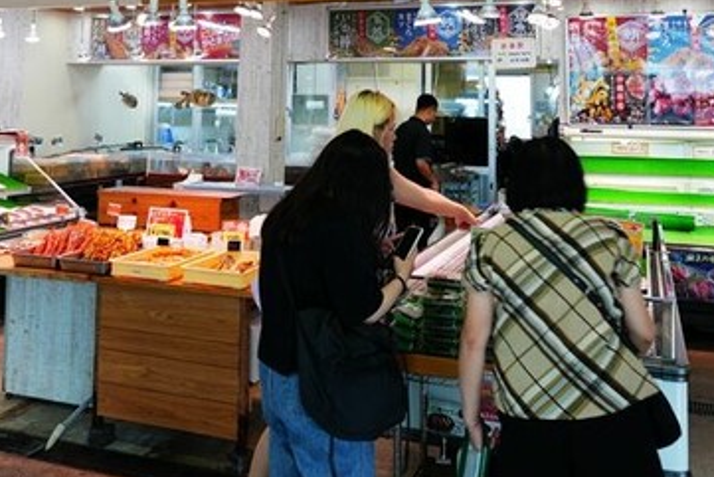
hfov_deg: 48.4
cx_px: 330
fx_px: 794
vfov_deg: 31.6
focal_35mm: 40
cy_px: 32
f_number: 4
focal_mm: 17
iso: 160
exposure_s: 1/60
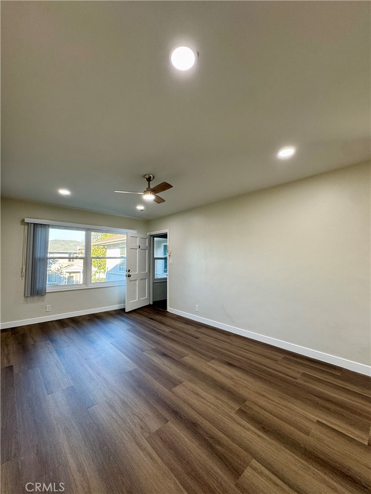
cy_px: 247
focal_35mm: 14
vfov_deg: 102.1
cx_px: 186
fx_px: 200
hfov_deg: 85.7
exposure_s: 1/120
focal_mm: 2.22
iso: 200
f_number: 2.2
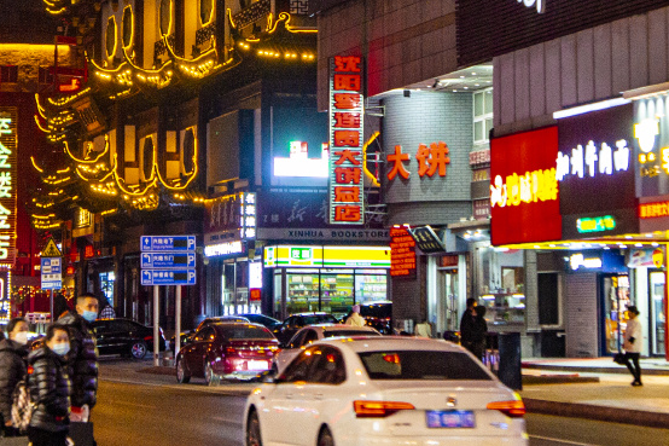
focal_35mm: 130
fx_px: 2415
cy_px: 36
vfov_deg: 10.5
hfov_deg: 15.7
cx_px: 243
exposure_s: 1/50
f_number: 4.5
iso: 800
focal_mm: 40
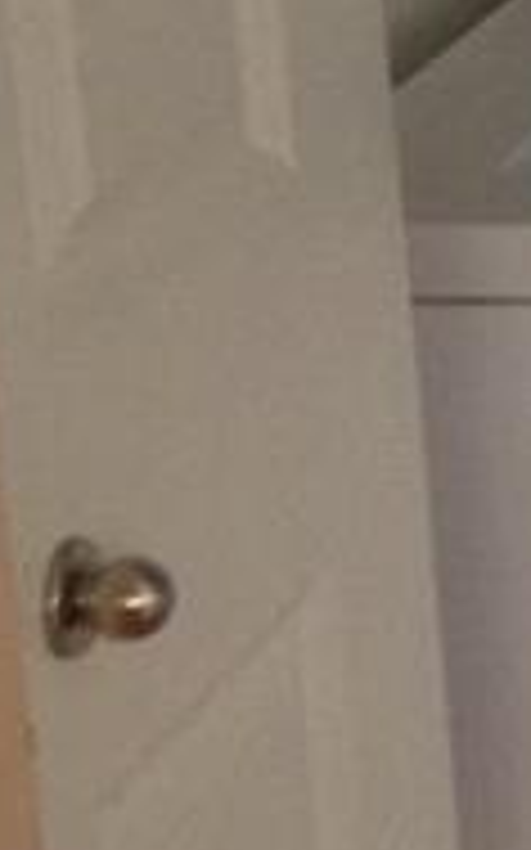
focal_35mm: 190
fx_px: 4403
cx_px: 1962
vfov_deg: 10.9
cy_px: -85
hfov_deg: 6.0
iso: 160
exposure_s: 1/20
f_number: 2.4
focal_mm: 4.12
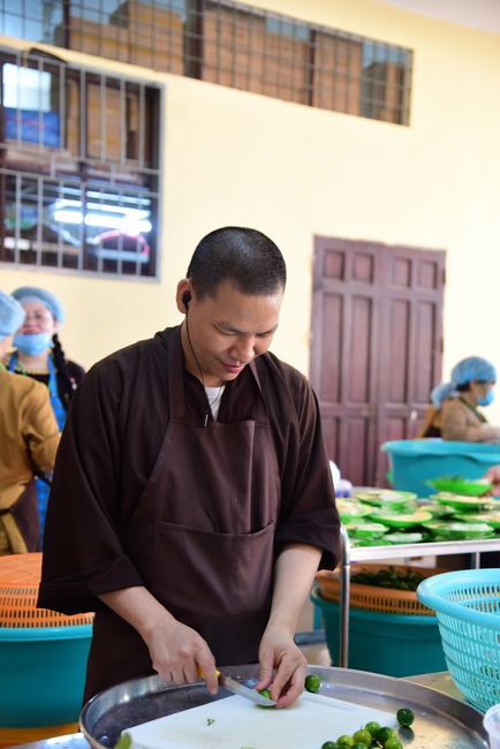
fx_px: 1040
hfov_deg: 27.0
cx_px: 250
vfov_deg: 39.6
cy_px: 374
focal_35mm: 50
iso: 1000
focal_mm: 50
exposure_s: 1/25
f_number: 4
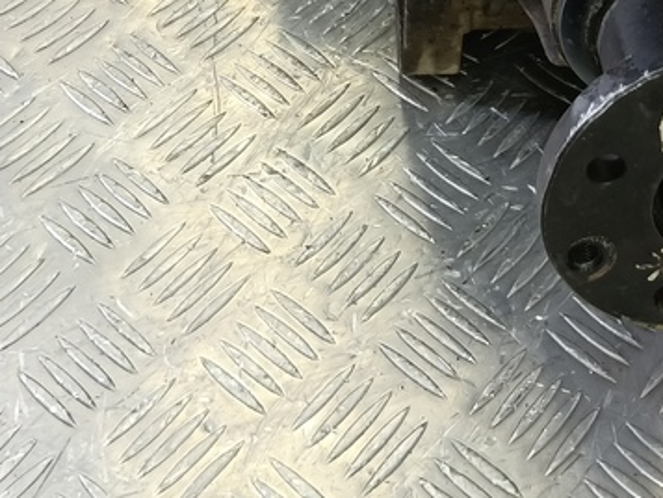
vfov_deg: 20.3
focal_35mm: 66
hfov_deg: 27.8
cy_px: -152
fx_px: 1265
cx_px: 652
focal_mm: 4.11
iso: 168
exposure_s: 1/50
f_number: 1.6
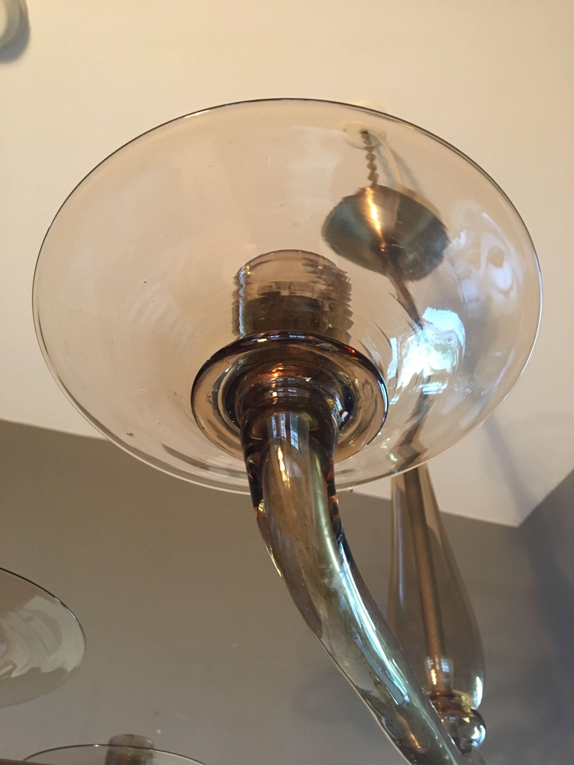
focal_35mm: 29
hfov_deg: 48.2
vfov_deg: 61.7
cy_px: 382
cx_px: 287
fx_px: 641
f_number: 2.2
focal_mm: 4.15
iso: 200
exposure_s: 1/17
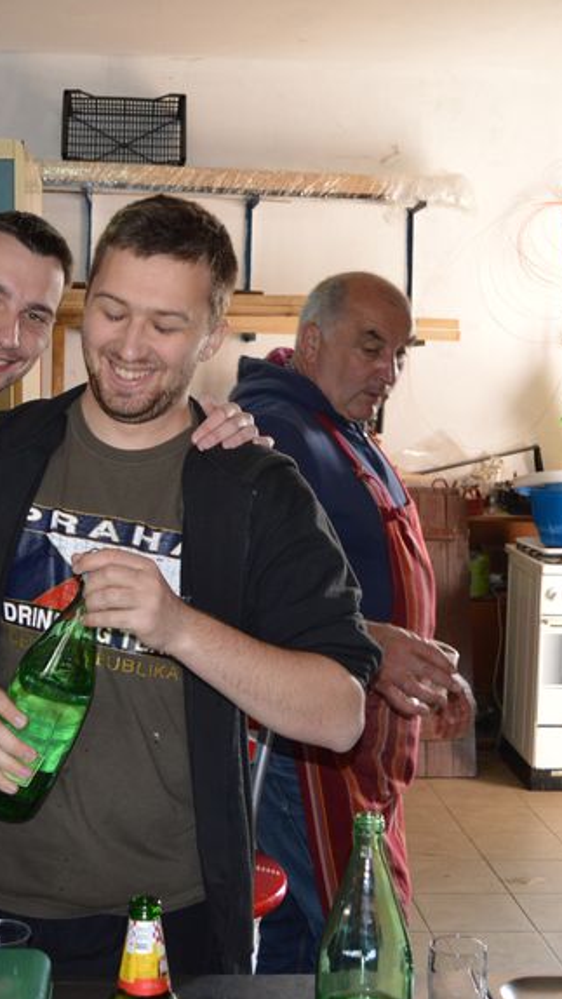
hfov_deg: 21.4
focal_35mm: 56
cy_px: 439
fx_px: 1483
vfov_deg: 37.2
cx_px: 211
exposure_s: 1/100
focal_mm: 20
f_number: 4
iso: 400
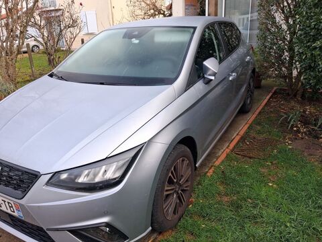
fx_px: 251
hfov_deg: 65.3
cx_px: 161
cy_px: 121
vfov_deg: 51.4
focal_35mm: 27
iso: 32
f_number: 1.8
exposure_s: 1/120
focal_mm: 4
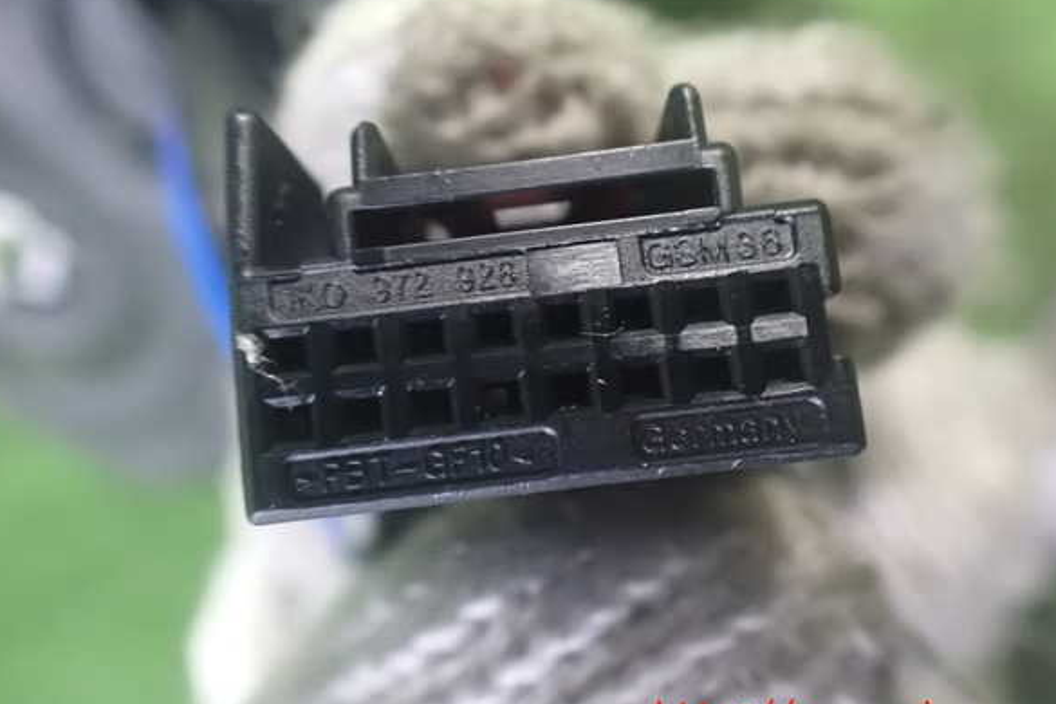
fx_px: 939
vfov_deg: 41.1
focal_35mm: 32
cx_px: 522
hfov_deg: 58.7
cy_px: 336
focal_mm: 5.4
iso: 1600
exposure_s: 1/25
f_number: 2.3
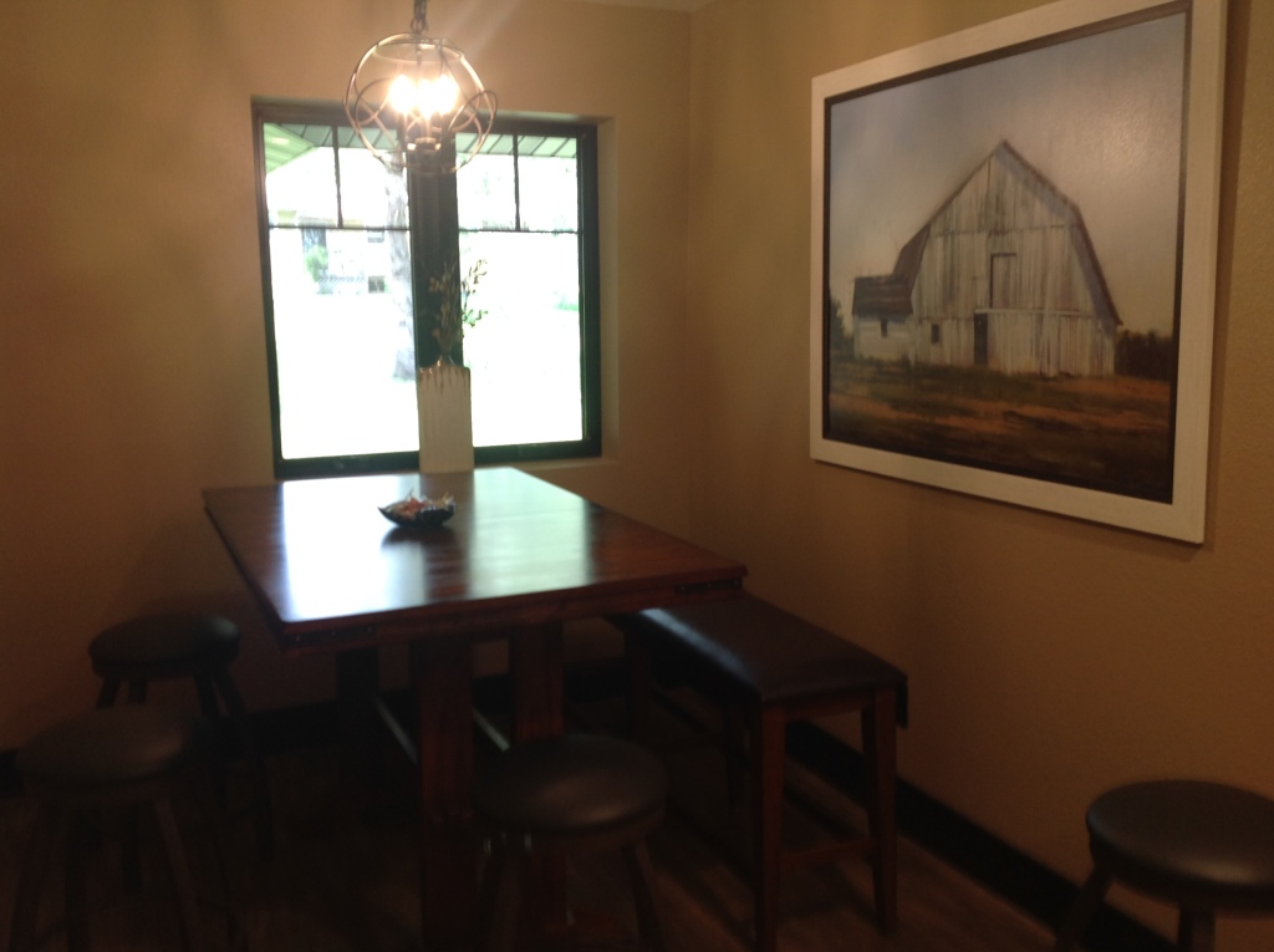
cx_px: 637
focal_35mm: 35
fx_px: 1286
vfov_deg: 40.6
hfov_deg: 52.7
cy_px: 476
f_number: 2.4
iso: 50
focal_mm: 4.28
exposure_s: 1/17
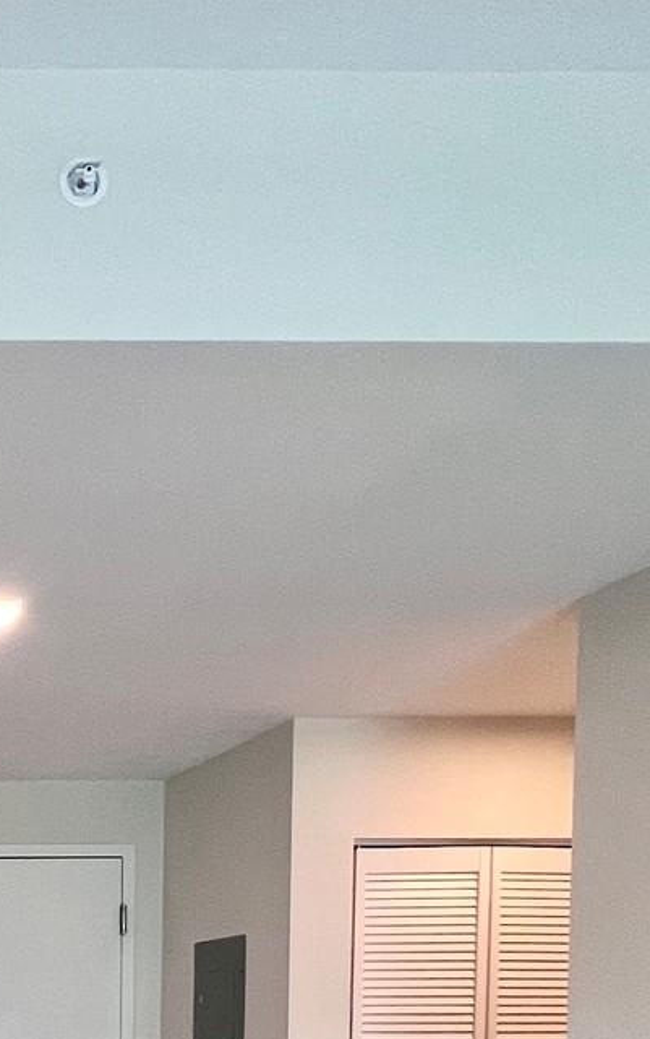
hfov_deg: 22.5
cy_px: 1102
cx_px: -387
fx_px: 1246
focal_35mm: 44
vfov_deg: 38.6
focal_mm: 1.57
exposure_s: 1/120
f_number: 1.8
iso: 125
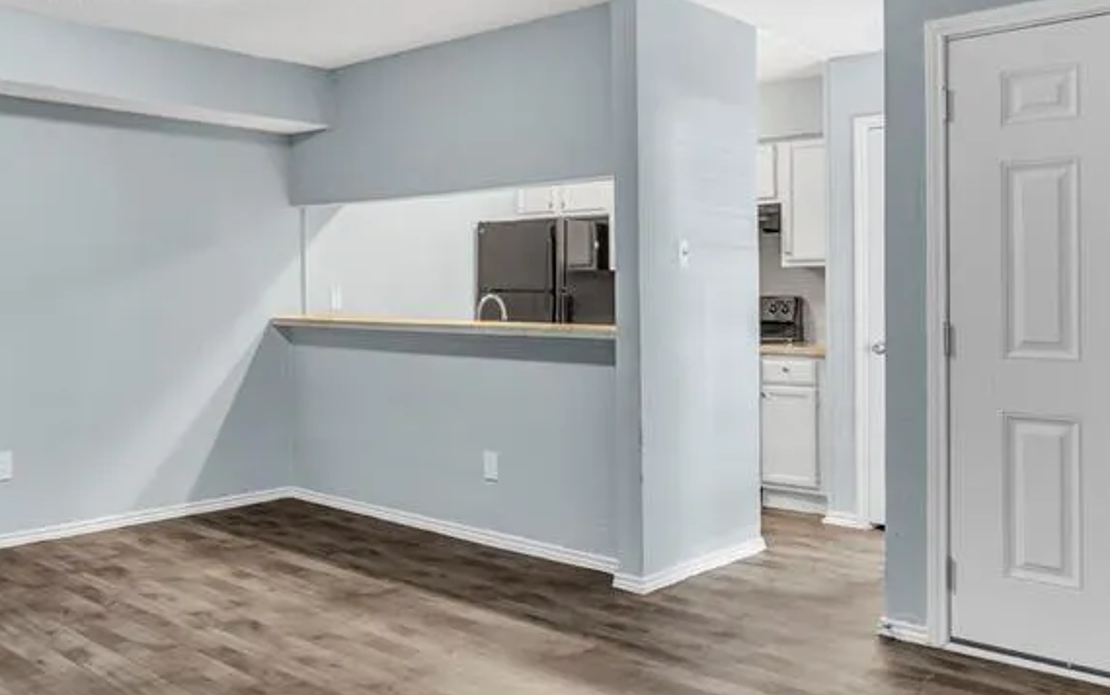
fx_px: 999
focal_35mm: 33
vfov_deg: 38.3
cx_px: 435
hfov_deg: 57.6
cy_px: 309
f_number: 7.1
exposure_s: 1/2.5
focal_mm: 18
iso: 320
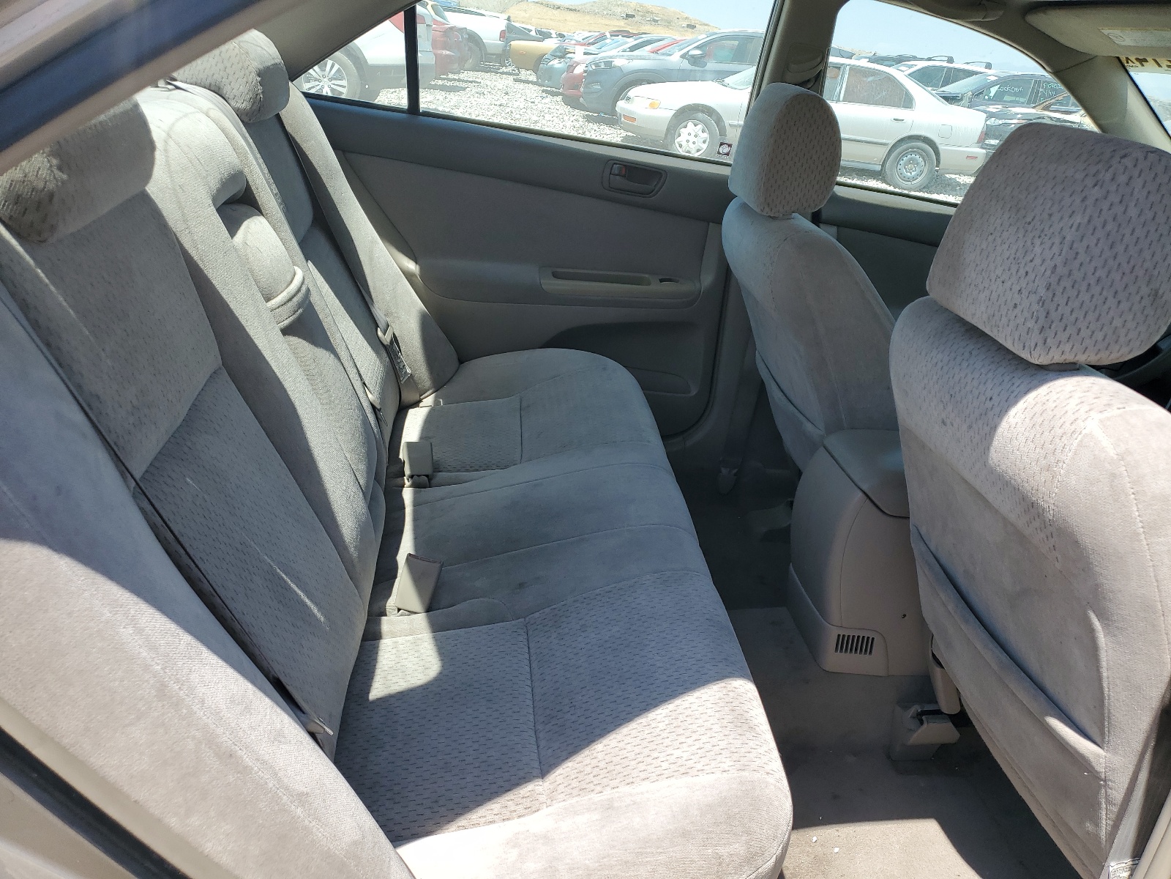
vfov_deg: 53.1
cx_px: 586
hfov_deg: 67.3
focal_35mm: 26
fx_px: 880
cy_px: 440
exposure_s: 1/1250
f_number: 1.5
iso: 50
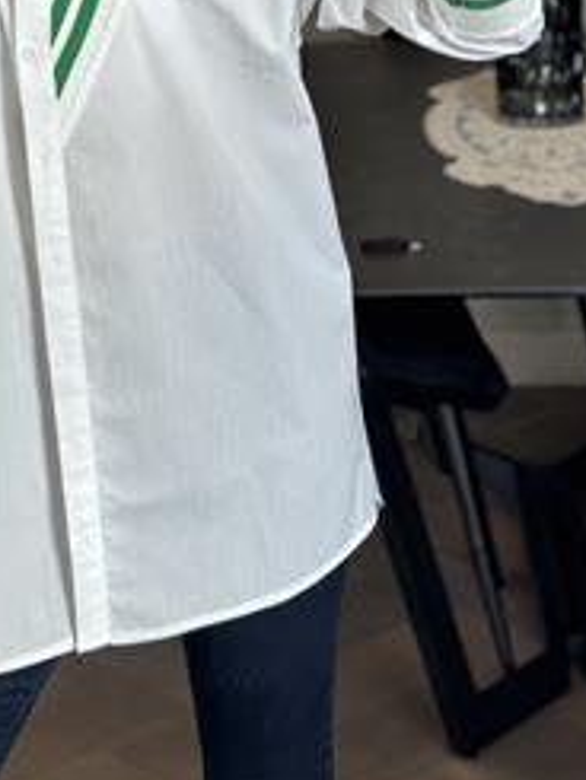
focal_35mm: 99
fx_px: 2233
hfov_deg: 14.9
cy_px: 73
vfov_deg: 19.5
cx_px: 105
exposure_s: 1/163
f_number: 1.78
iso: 64
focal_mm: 6.86
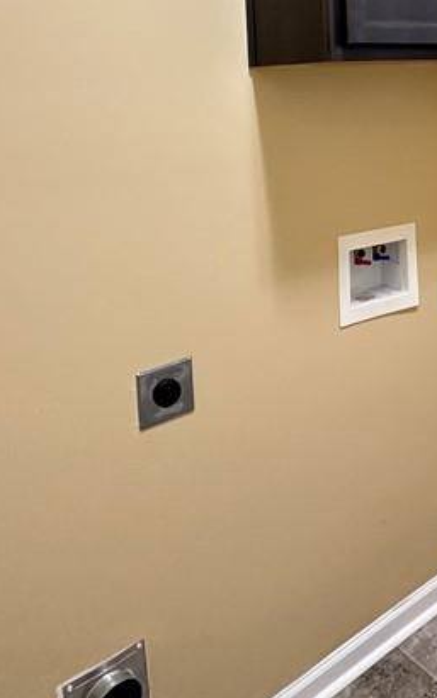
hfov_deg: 32.6
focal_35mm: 37
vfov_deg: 48.6
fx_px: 705
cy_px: 105
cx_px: 400
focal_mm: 2.22
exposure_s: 1/60
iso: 500
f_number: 2.2
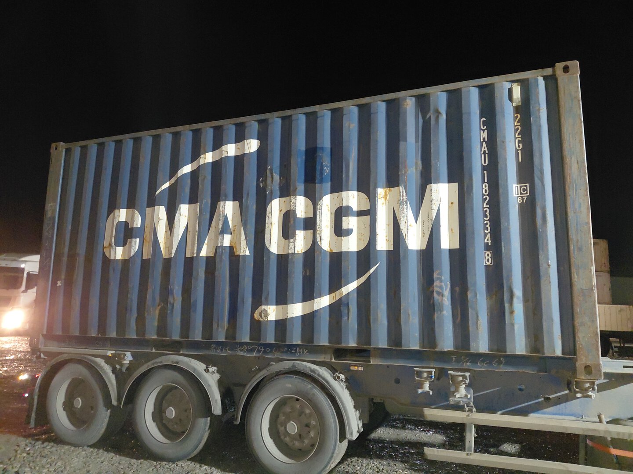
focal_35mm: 25
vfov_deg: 54.9
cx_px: 316
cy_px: 237
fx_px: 457
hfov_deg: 69.4
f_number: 1.8
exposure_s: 1/25
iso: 1250
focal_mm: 4.69
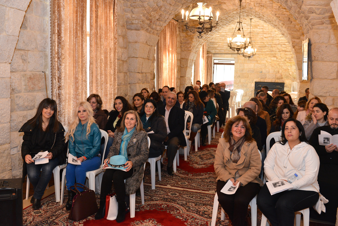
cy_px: 113
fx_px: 357
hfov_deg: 50.7
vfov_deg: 35.1
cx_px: 169
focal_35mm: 38
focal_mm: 38
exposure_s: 1/100
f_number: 4.5
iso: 1250
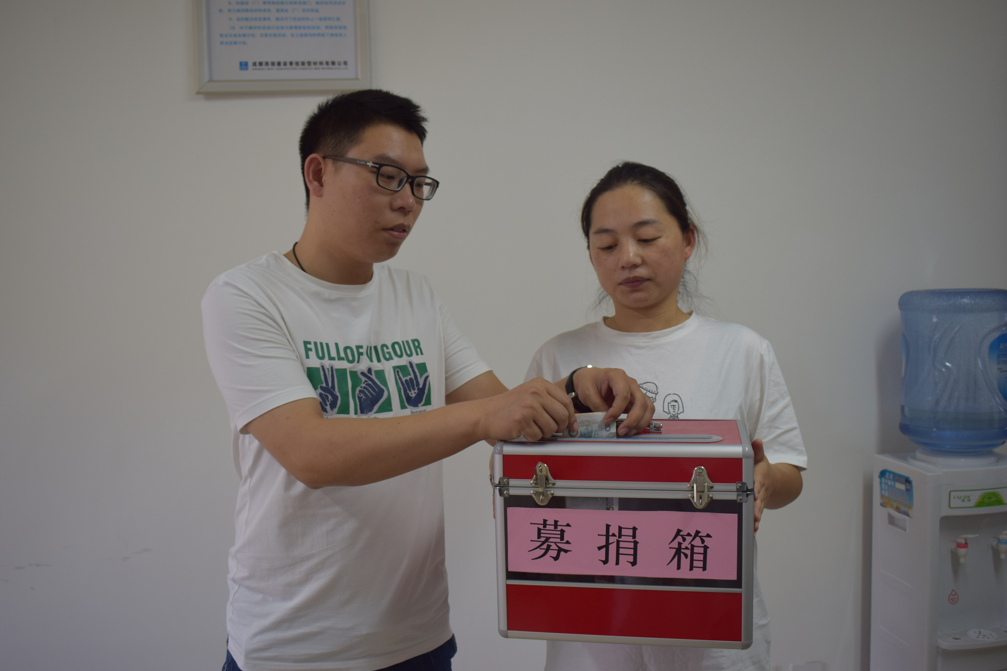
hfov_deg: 55.1
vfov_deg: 38.4
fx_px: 965
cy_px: 336
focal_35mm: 34
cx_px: 504
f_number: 4.5
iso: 400
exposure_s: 1/80
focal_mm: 23
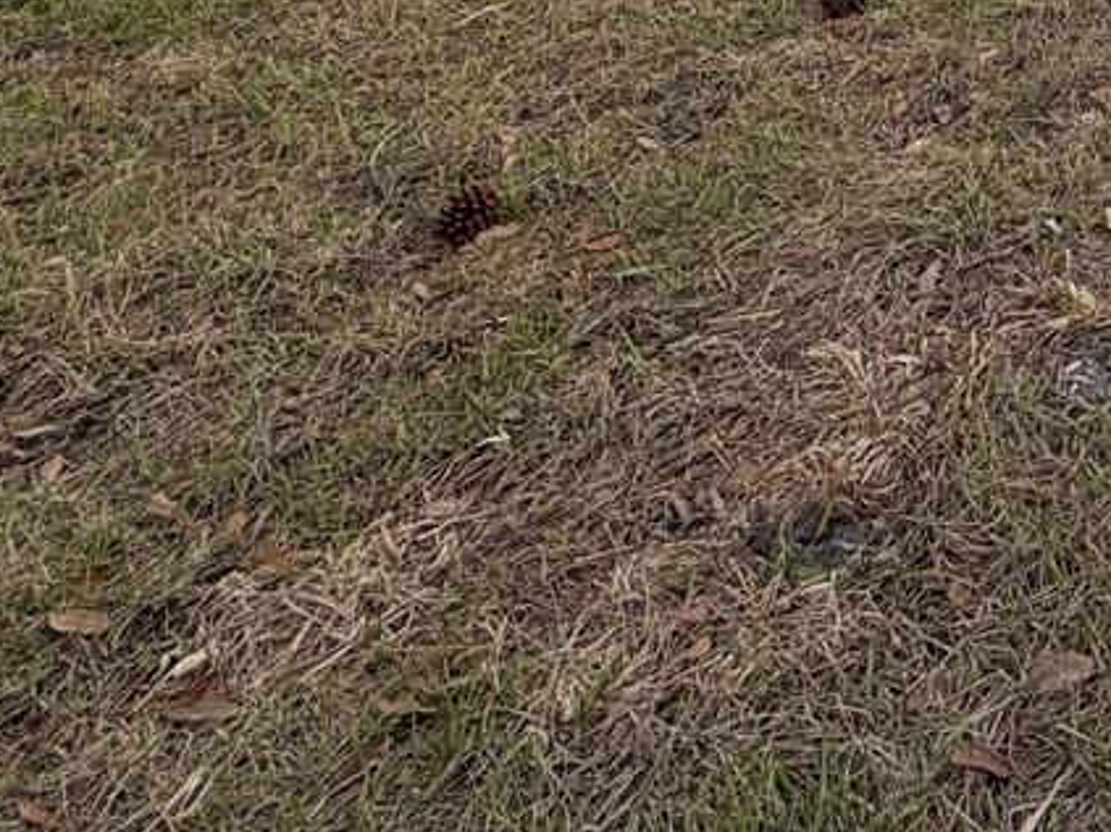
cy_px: -654
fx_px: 1701
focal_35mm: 53
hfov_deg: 28.6
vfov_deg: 20.1
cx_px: 1494
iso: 50
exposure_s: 1/374
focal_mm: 2.22
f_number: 2.2
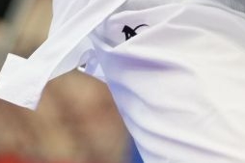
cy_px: -186
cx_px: 462
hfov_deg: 2.1
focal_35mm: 992
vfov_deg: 1.4
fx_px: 6746
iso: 2000
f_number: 2.8
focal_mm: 140
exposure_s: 1/1000
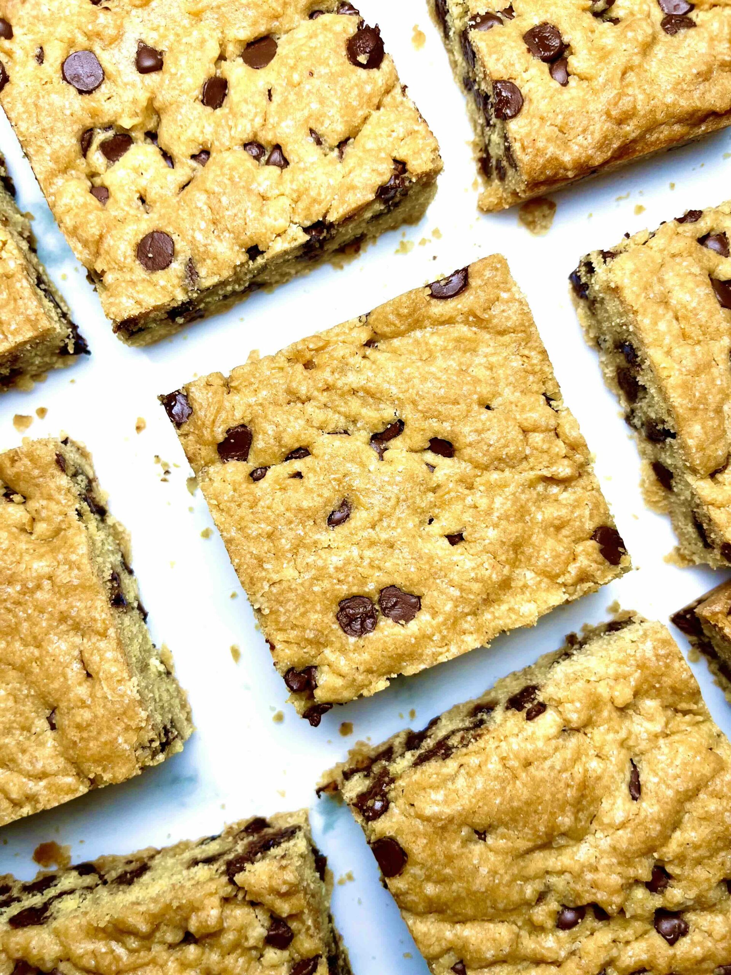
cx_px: 366
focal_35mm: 26
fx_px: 732
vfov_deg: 67.3
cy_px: 488
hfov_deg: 53.1
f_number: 1.6
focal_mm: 5.1
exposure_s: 1/1117
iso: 50
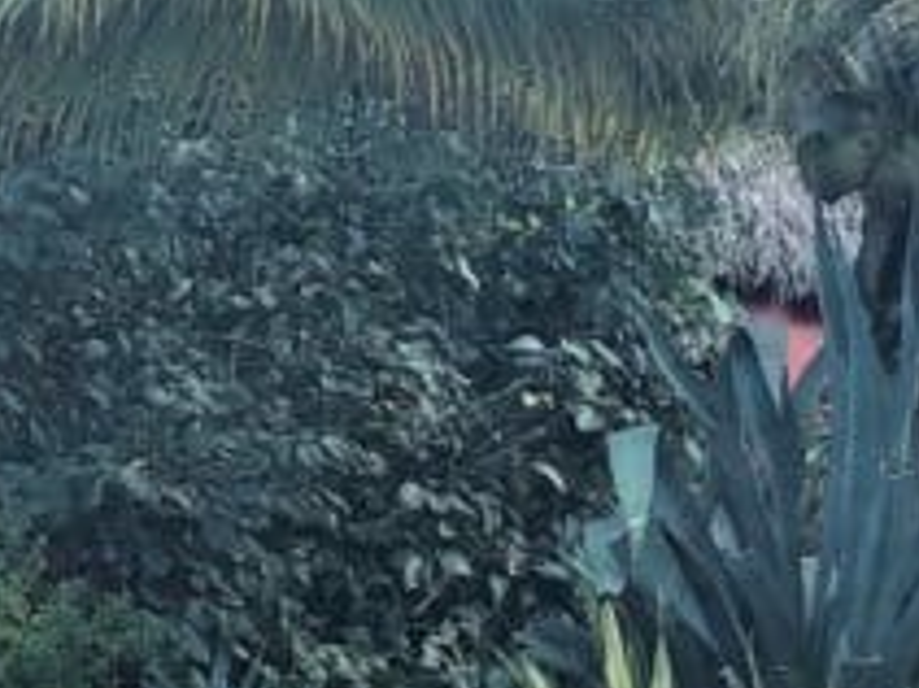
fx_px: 5731
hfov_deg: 8.9
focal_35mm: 216
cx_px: -605
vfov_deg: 6.8
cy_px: 740
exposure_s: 1/120
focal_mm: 6.6
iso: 20
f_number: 2.8
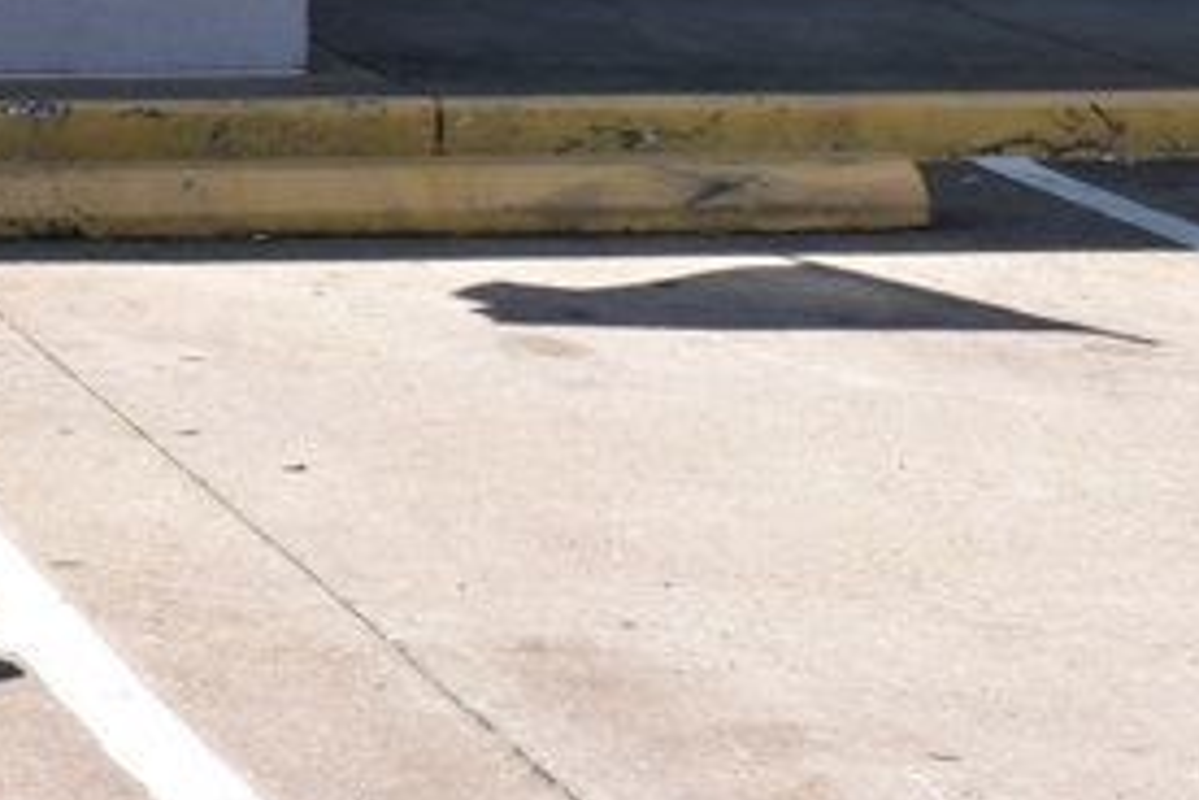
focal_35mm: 156
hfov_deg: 12.3
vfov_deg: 8.6
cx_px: -795
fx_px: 5195
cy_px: -378
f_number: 11
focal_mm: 28
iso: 400
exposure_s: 1/400
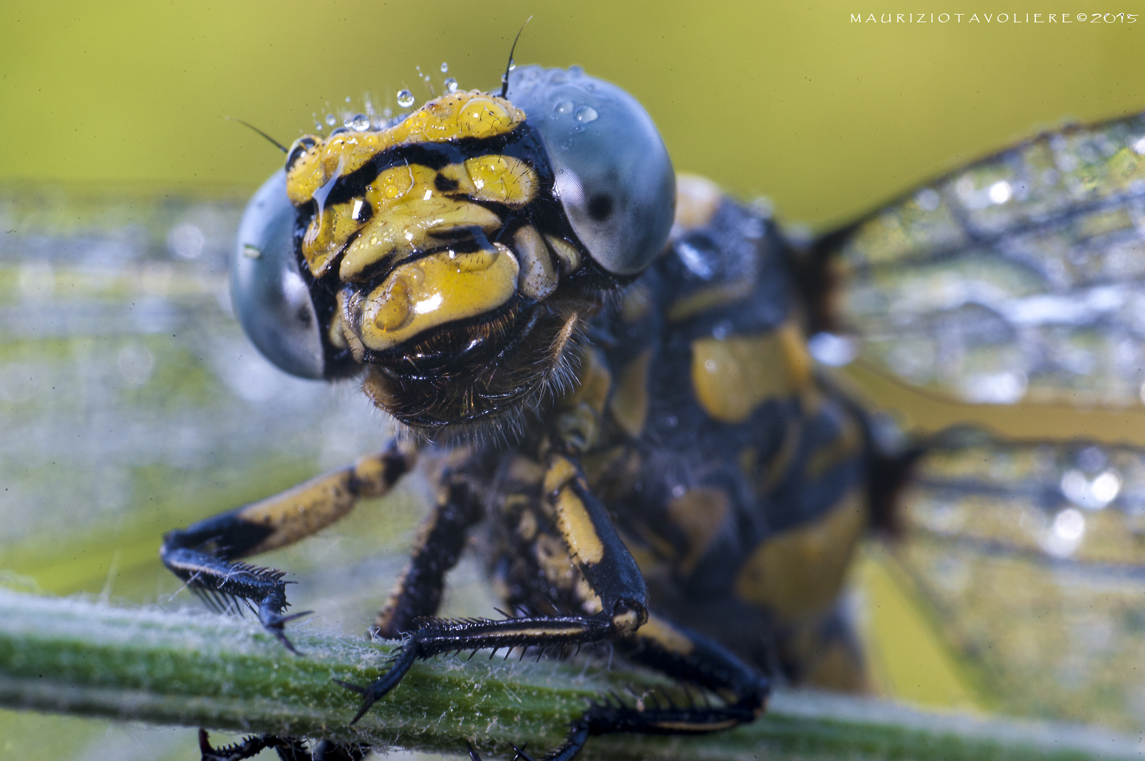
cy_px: 380
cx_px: 572
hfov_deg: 10.3
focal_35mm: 200
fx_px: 6356
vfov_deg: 6.9
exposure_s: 1/10
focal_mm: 200
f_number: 2.8
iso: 400
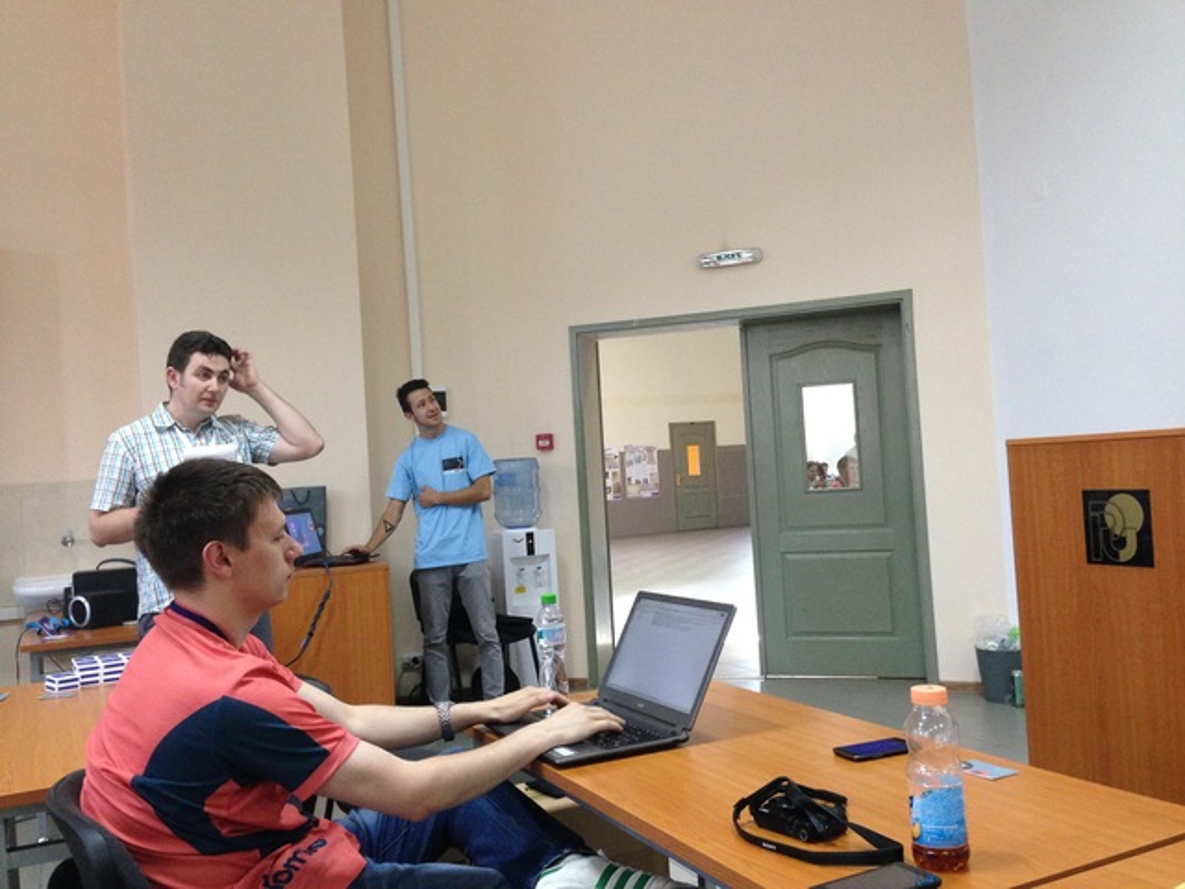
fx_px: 1130
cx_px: 592
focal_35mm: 33
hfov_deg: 55.4
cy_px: 444
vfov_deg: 42.9
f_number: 2.4
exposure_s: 1/20
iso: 200
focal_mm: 4.12
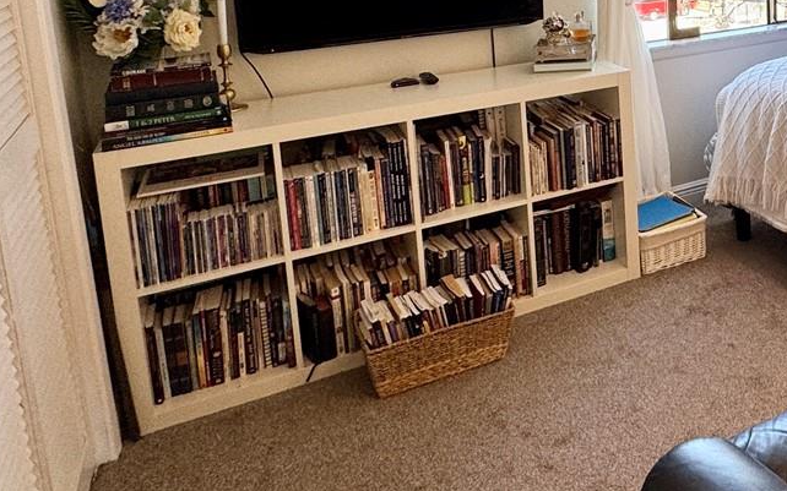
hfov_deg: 46.0
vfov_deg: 31.9
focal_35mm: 37
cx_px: 753
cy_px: 5
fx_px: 793
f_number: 2.2
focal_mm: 2.22
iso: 125
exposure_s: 1/120
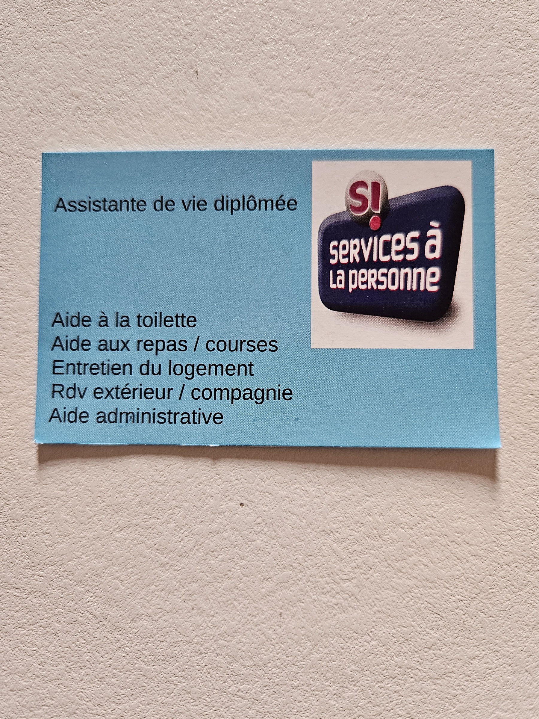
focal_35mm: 23
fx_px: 478
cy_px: 360
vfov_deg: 73.9
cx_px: 270
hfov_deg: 58.9
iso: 250
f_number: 1.8
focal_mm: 5.4
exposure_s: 1/100
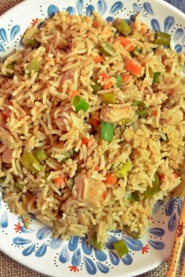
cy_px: 107
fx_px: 1063
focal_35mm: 138
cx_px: 93
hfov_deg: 9.9
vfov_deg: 14.8
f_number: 1.8
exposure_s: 1/60
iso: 560
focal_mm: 50
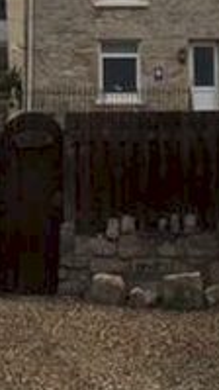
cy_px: 13
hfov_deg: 10.9
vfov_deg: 18.8
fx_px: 1145
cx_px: 180
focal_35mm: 111
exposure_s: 1/1972
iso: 25
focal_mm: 4.15
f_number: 2.2
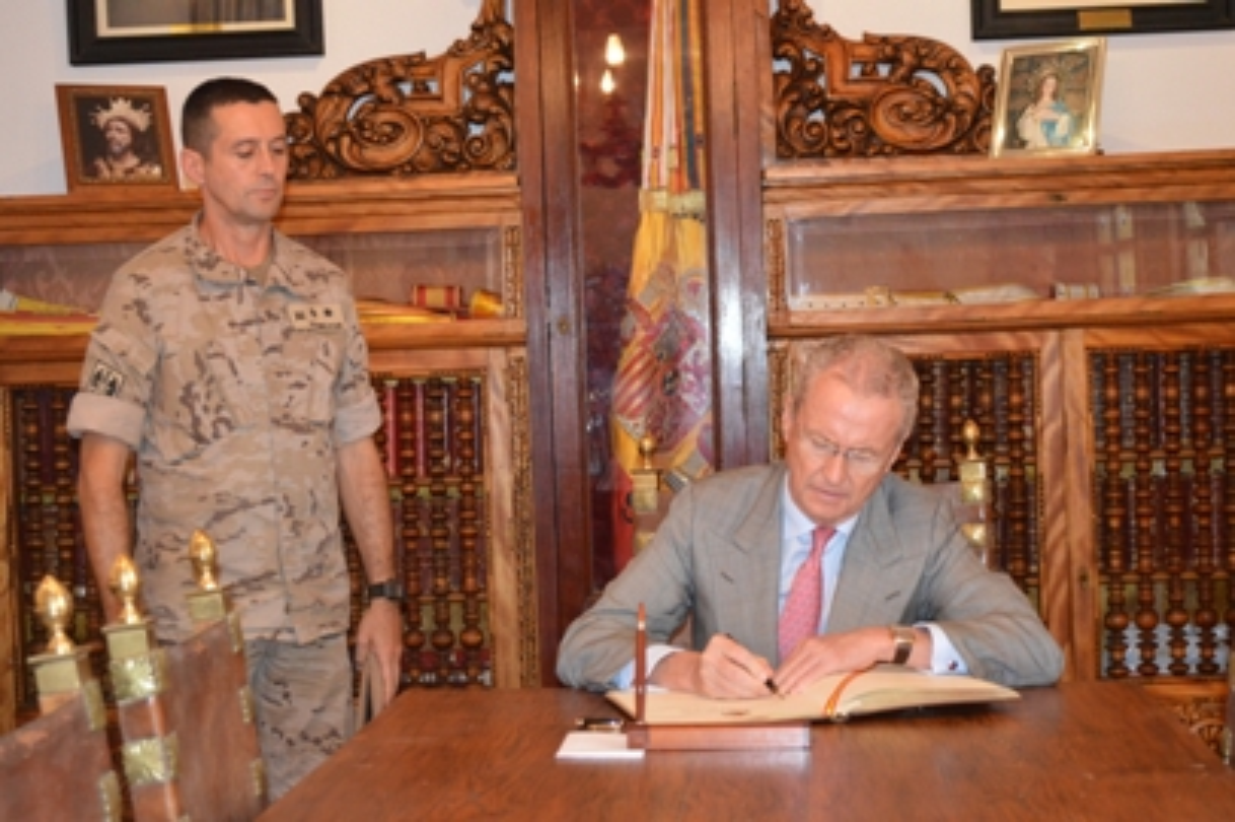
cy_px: 411
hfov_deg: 31.9
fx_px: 2159
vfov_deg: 21.5
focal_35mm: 63
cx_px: 618
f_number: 5.3
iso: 2800
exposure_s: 1/60
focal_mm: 42
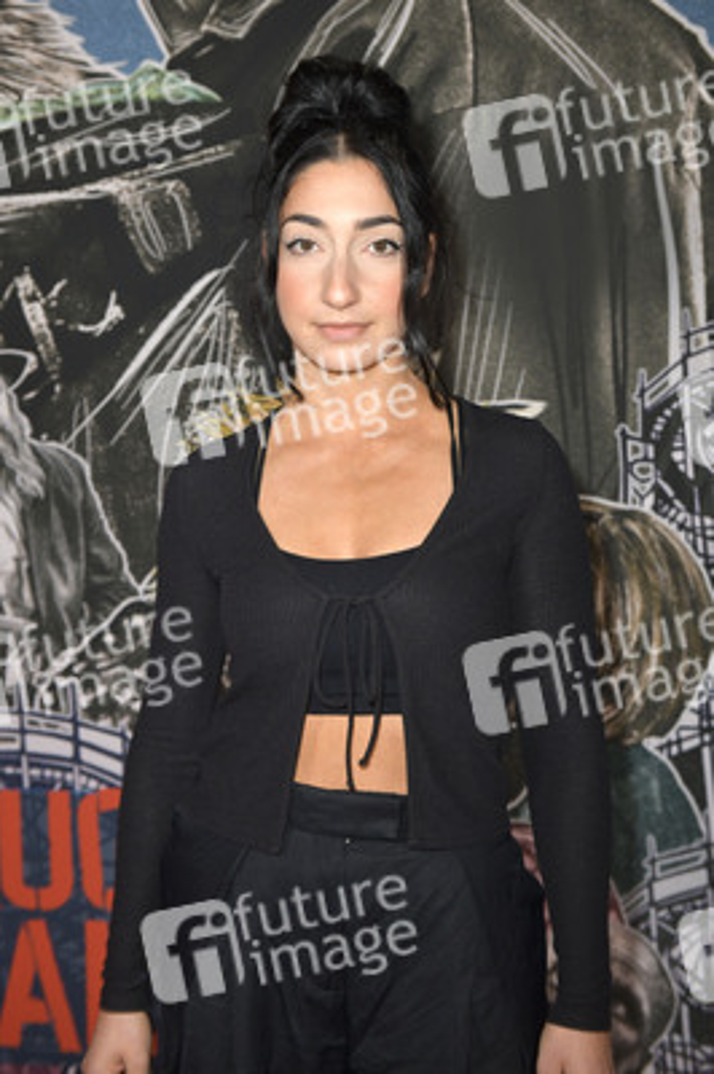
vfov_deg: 34.5
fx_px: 1728
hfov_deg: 23.3
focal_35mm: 58
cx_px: 357
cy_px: 537
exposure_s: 1/200
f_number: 5.6
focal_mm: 58
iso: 800
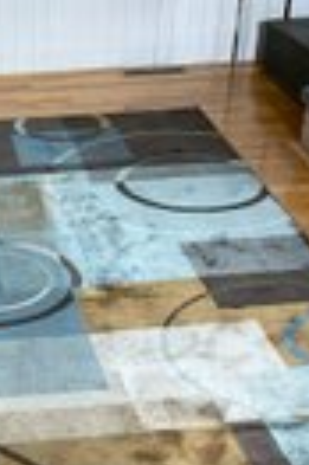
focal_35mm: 79
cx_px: -5
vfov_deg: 24.9
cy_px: 424
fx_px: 1020
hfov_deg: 16.8
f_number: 1.8
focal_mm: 3
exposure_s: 1/60
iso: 125
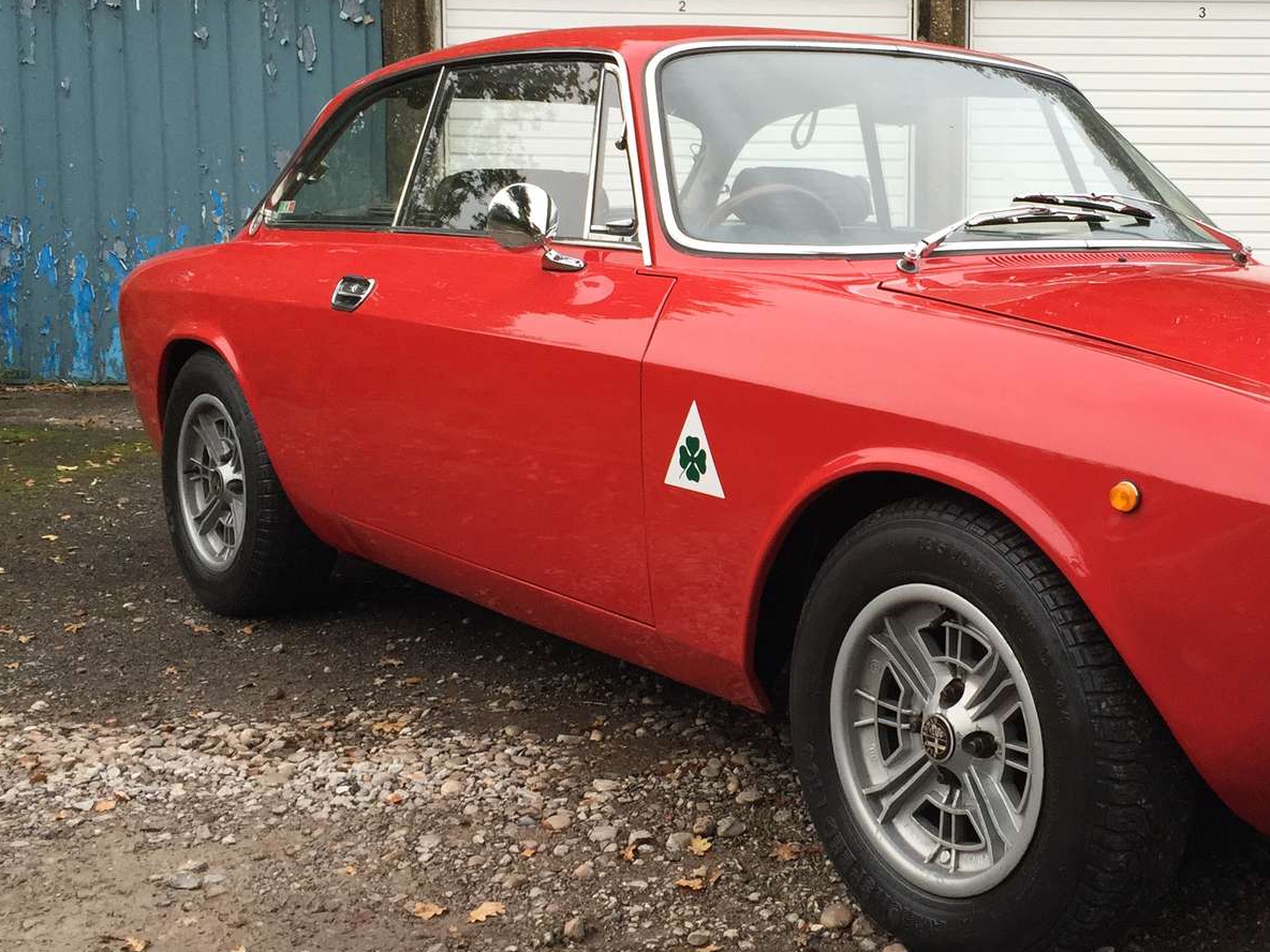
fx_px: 1798
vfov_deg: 29.7
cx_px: 921
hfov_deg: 38.1
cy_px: 446
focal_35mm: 49
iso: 50
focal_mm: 4.15
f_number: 2.2
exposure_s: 1/100
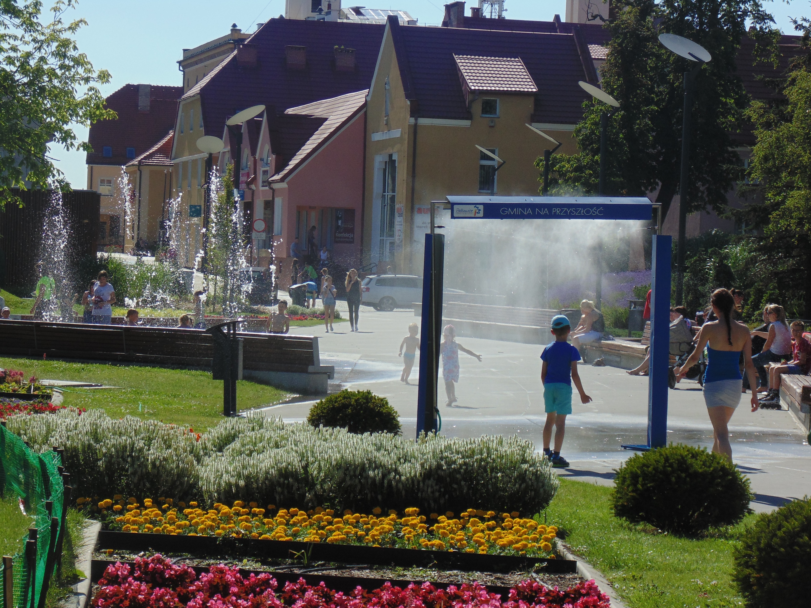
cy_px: 304
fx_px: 2788
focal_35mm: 119
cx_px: 406
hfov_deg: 16.6
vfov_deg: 12.5
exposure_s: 1/640
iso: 80
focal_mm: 21.3
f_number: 4.8
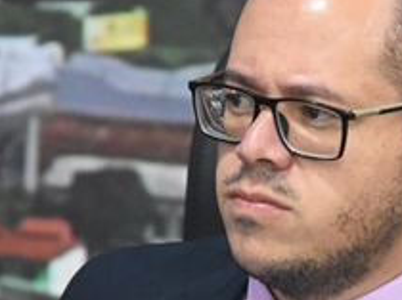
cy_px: 281
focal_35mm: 792
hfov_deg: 2.5
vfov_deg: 1.9
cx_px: 333
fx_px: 9187
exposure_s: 1/100
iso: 8000
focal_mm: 180
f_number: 5
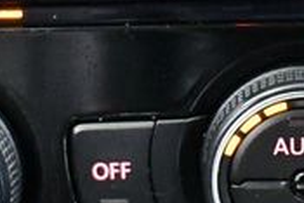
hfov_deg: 15.4
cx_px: 236
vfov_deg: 10.4
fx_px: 1116
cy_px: 108
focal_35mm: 132
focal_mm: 18
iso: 12800
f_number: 3.5
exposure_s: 1/60
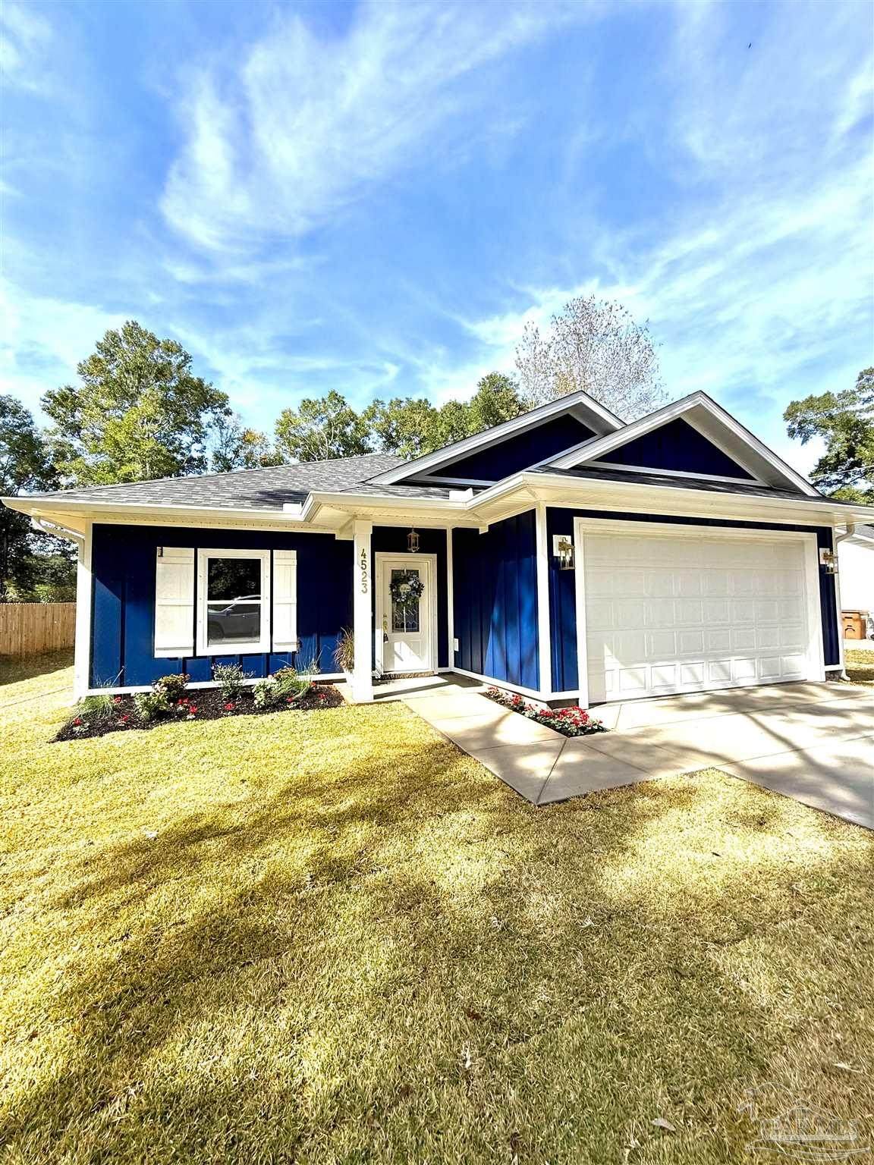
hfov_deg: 85.7
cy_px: 582
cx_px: 437
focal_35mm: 14
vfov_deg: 102.1
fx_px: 471
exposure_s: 1/1167
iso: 50
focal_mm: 2.22
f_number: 2.2
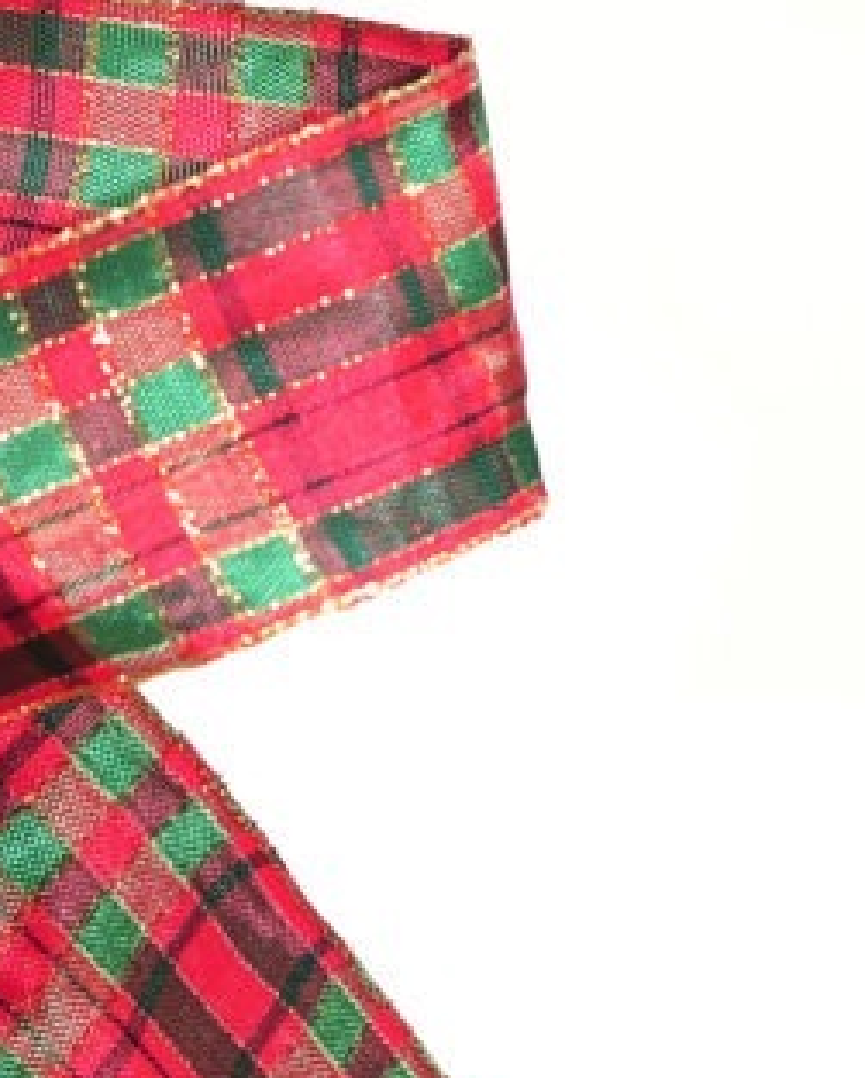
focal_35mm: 252
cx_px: -372
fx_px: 8052
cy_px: 665
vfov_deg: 7.7
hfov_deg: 6.1
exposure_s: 1/125
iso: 500
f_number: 7.1
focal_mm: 70
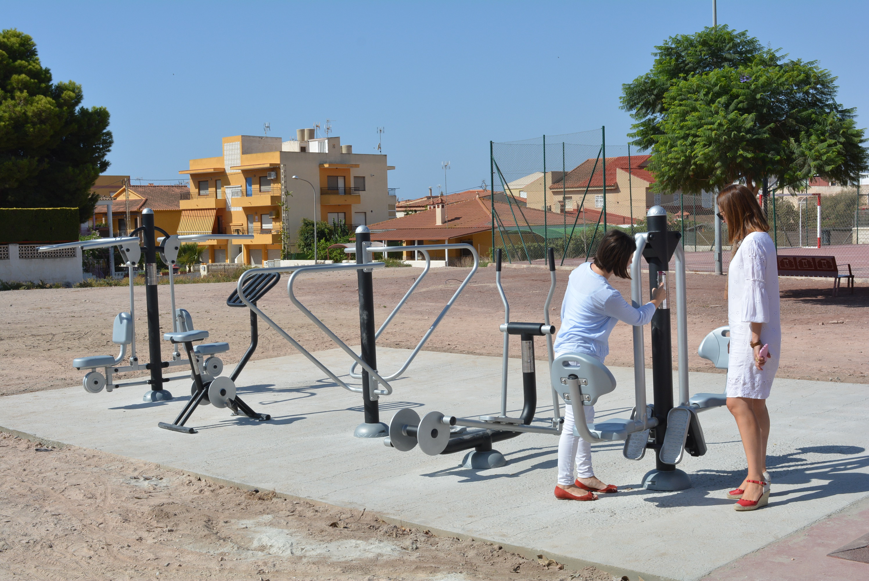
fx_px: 1087
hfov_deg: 43.6
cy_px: 290
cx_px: 434
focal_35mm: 45
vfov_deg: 29.9
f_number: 13
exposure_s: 1/640
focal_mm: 30
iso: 400
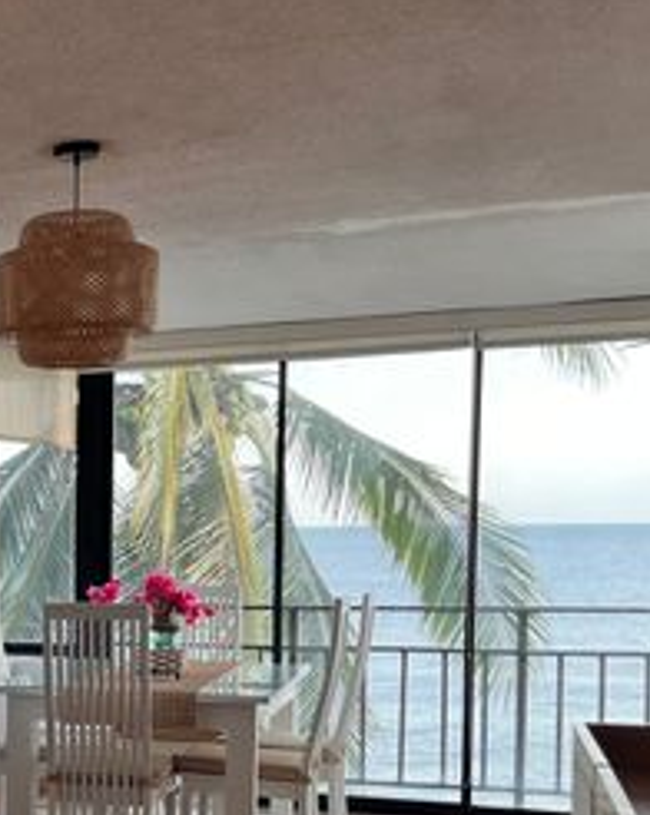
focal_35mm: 62
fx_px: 1495
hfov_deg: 21.0
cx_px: -305
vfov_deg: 30.0
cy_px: 620
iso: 80
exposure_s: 1/120
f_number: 1.6
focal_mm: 5.1
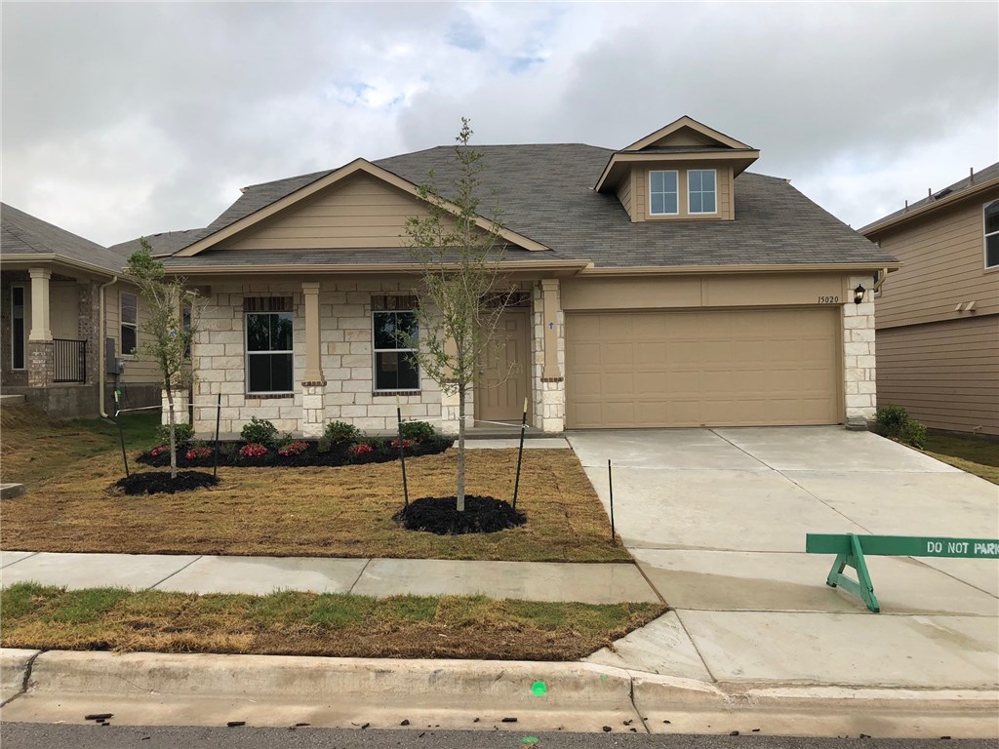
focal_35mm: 28
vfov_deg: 49.7
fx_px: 808
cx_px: 500
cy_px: 374
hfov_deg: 63.4
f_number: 1.8
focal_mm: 3.99
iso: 20
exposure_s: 1/2000
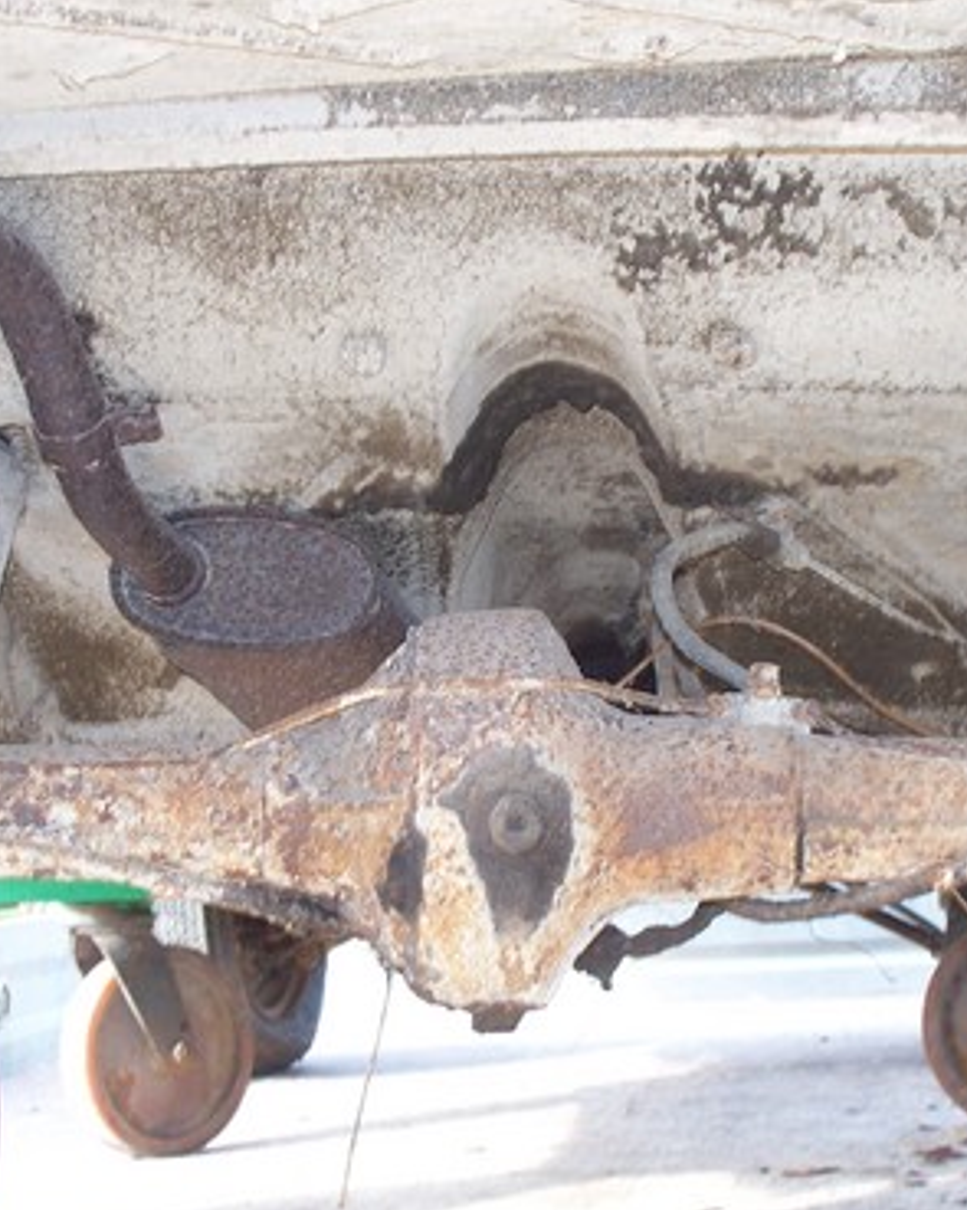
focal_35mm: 61
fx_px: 2183
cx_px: 600
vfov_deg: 30.9
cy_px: 666
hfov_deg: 24.9
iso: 100
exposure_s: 1/60
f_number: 2.8
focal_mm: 7.54
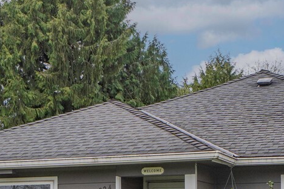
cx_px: 210
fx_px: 773
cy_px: 228
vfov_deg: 13.6
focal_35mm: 98
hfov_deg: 20.7
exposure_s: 1/200
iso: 250
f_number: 9
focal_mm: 18
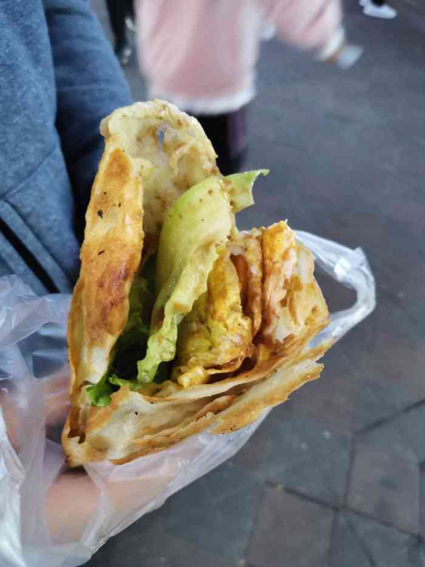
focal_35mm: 26
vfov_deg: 67.3
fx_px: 426
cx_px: 212
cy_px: 284
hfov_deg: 53.1
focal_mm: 4.75
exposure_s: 1/33.3
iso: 400
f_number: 1.8
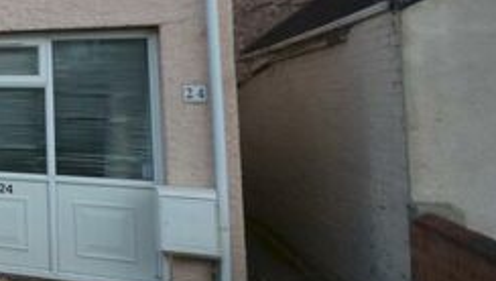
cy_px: 32
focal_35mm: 45
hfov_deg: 31.5
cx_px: -187
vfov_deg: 25.8
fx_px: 593
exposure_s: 1/1000
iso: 200
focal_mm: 10
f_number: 3.5
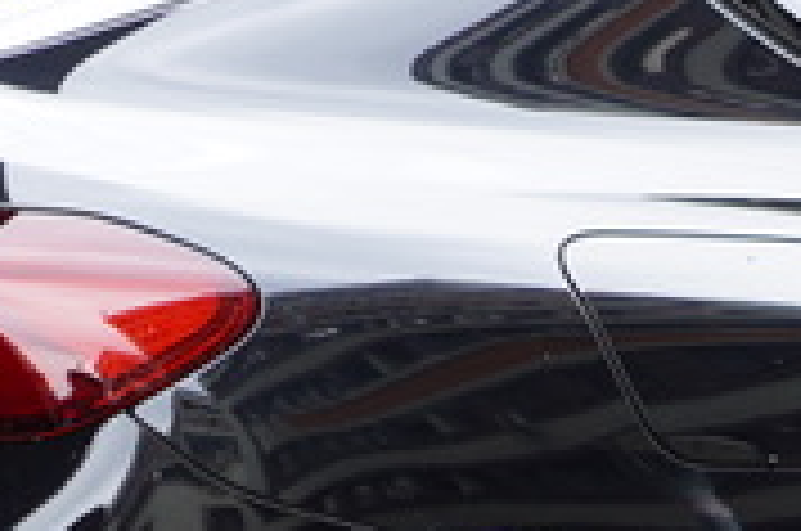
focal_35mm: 165
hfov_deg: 11.8
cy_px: 747
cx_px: 1318
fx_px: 3665
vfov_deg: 8.1
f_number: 5
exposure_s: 1/80
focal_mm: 18
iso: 100
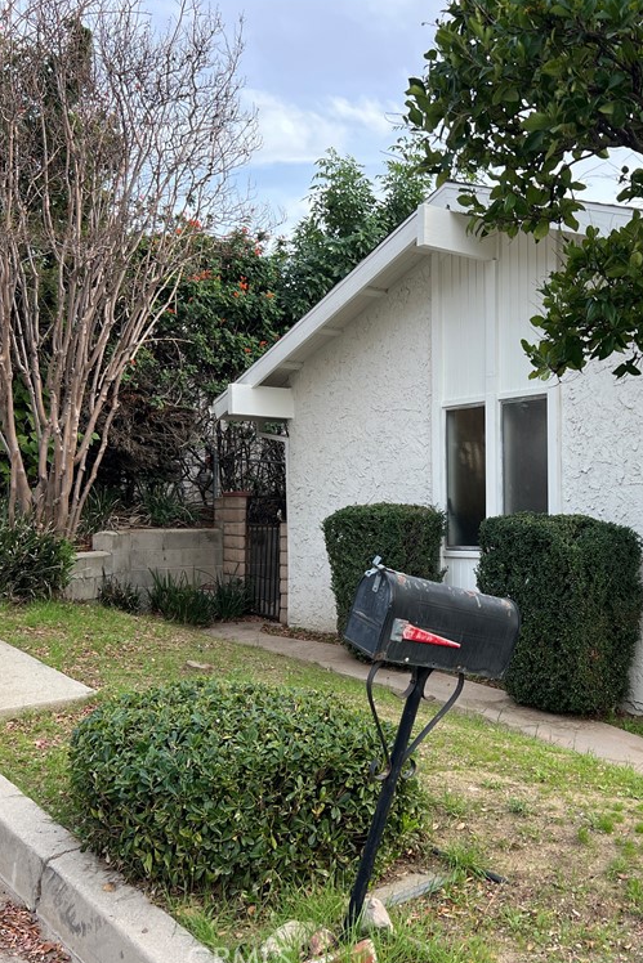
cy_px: 483
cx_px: 490
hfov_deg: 35.1
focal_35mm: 37
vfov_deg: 51.9
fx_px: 991
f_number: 1.5
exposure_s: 1/359
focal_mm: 5.7
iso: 50
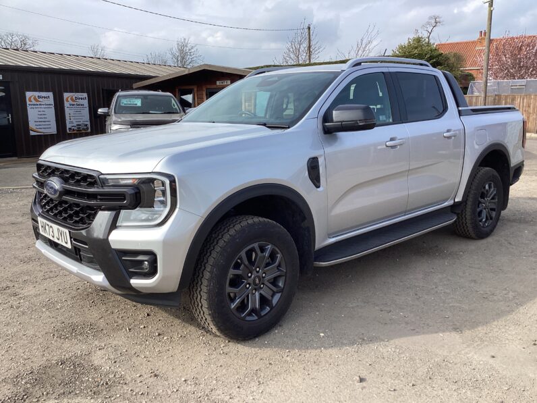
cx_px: 268
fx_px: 481
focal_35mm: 31
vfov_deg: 45.4
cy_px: 202
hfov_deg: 58.4
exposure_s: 1/791
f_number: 2.4
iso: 25
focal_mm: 3.3
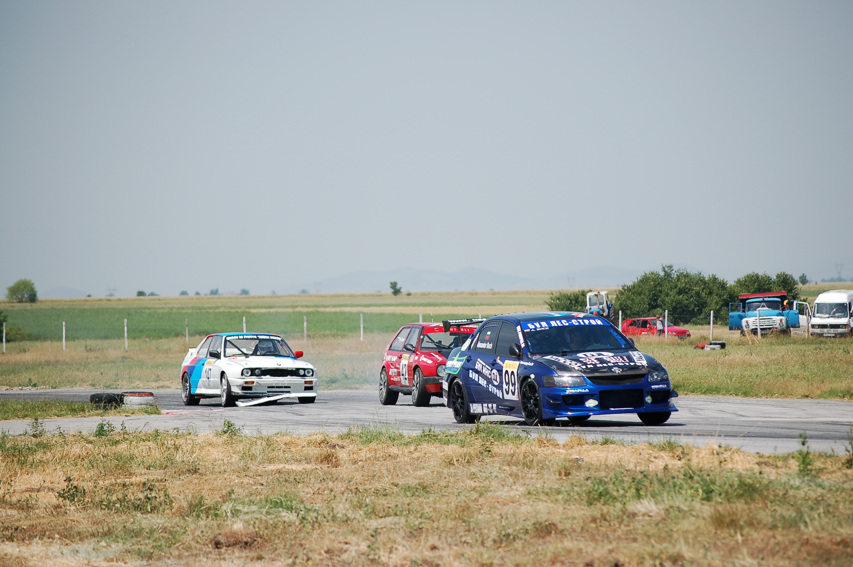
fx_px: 4119
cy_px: 284
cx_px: 426
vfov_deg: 7.9
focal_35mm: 174
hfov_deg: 11.8
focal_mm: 116
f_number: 4.8
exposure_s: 1/1250
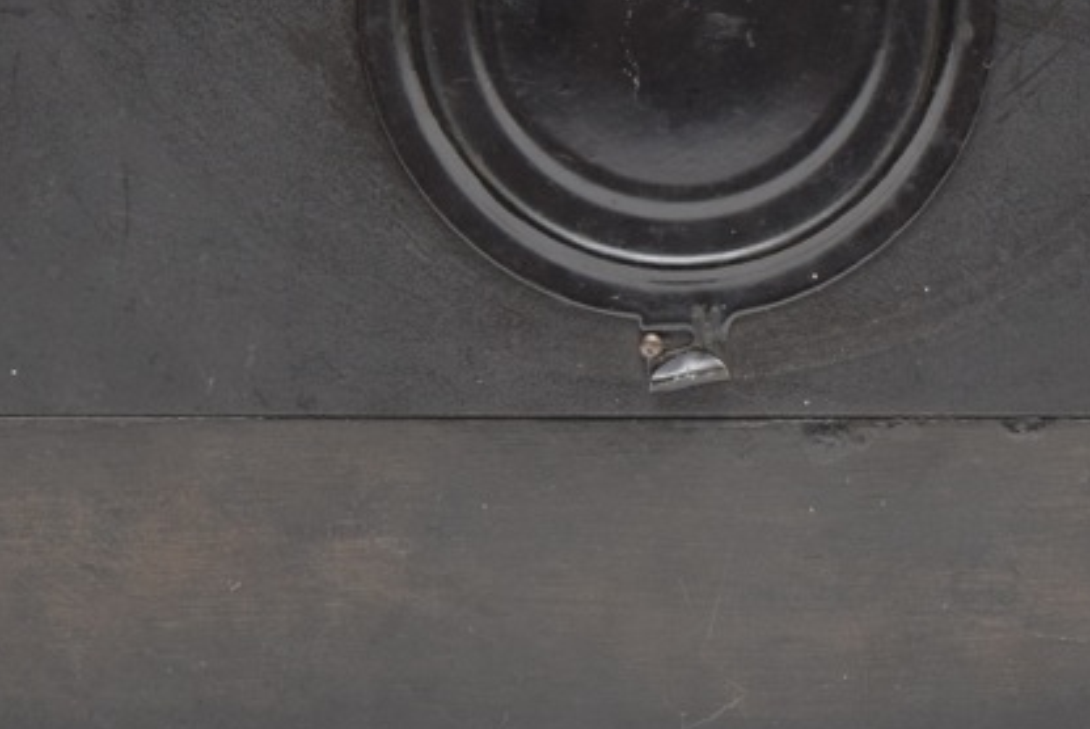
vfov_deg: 6.9
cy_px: 148
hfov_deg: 10.4
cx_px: 629
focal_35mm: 198
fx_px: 6005
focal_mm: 55
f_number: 5.6
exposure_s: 1/100
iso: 800
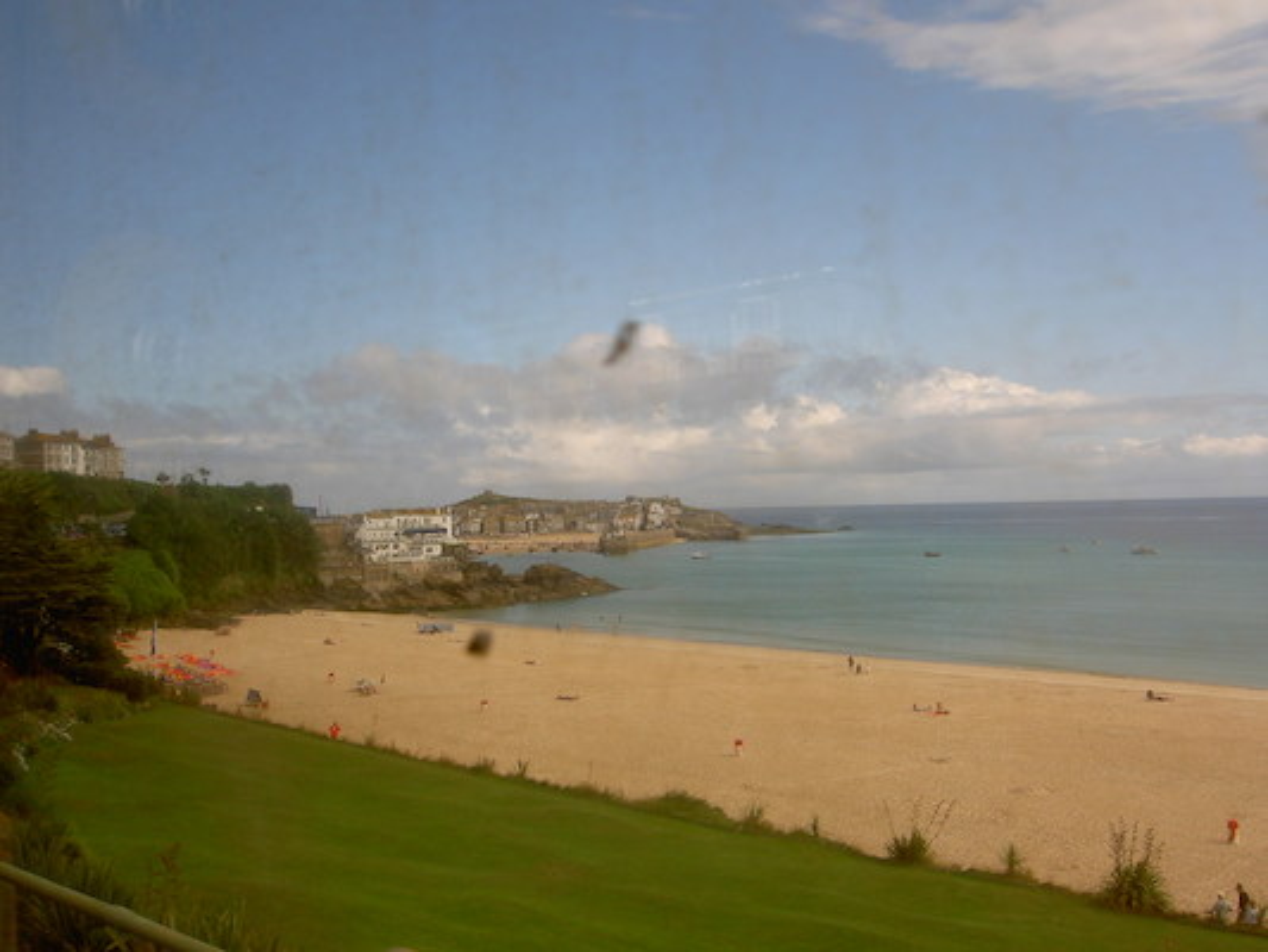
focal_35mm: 34
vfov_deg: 41.8
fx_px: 1246
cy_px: 476
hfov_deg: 53.9
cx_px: 634
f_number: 4.7
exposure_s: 1/160
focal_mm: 5.6
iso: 50
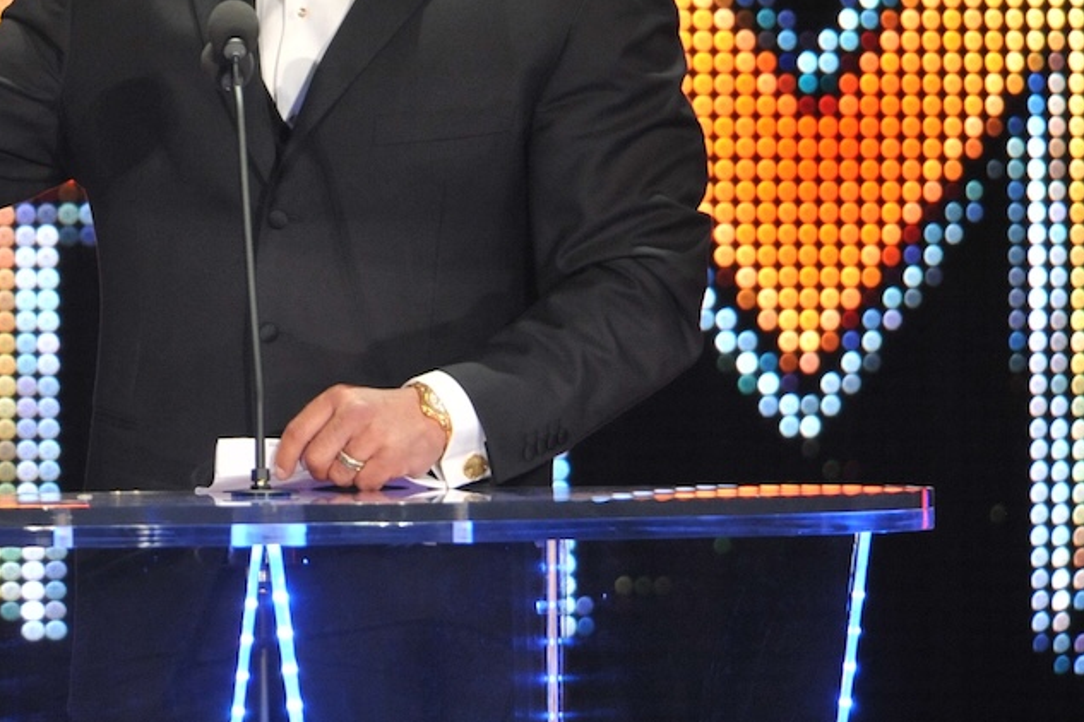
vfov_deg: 1.2
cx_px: 135
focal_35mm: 1138
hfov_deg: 1.8
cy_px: 104
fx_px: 34264
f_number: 5.6
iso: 3200
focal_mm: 600
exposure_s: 1/180
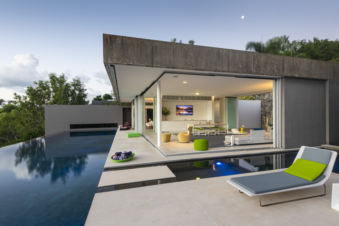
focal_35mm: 16
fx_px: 151
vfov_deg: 73.8
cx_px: 170
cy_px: 113
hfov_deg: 96.7
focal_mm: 16
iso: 100
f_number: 10
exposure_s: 1.3
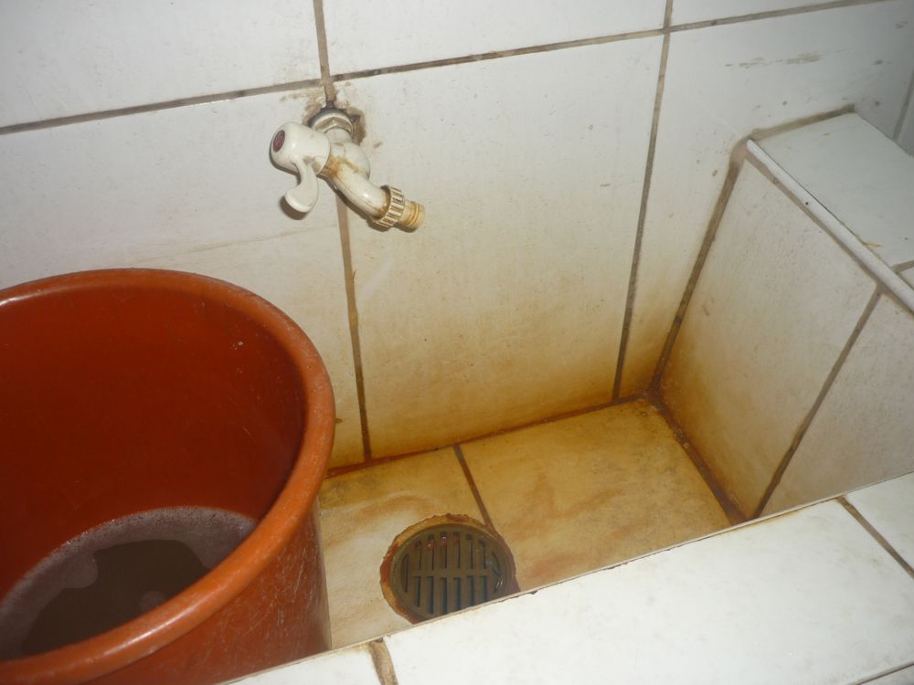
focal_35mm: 33
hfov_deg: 55.4
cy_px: 342
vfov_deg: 42.9
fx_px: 871
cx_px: 457
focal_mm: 5.5
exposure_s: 1/30
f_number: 2.8
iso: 100
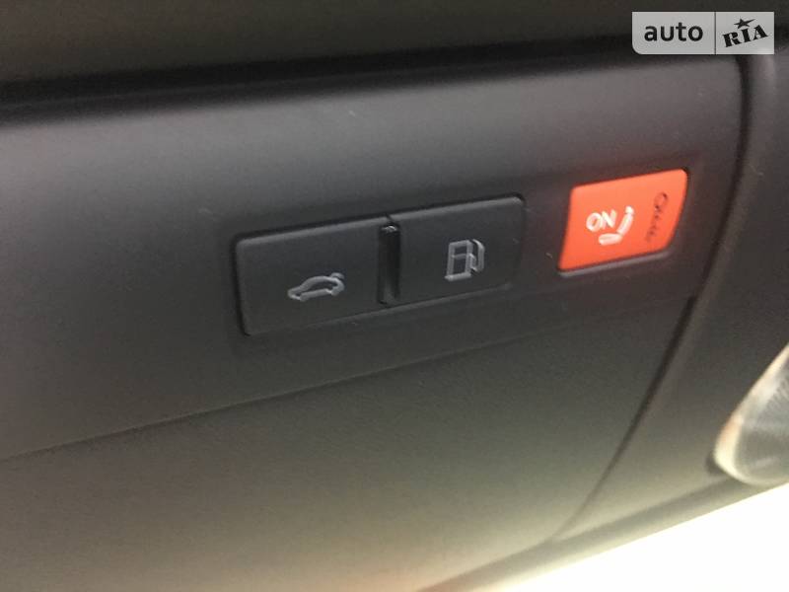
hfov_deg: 61.7
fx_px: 661
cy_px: 296
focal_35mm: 29
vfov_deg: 48.2
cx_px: 394
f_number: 2.2
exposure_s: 1/4
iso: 125
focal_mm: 4.2
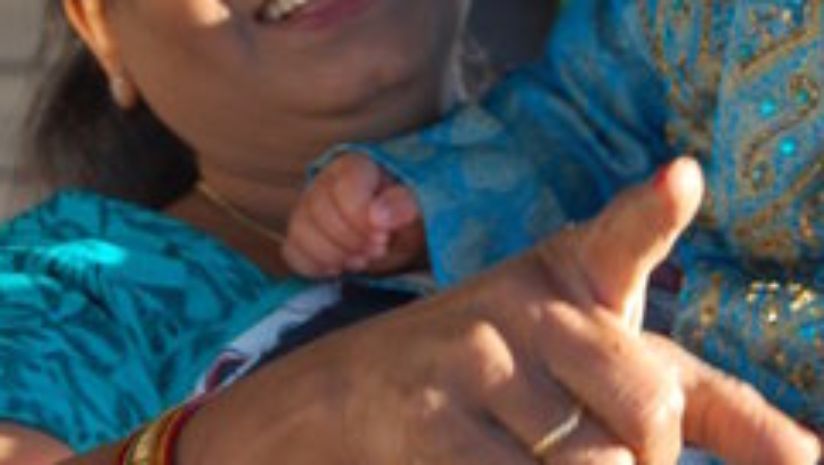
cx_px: 550
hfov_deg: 11.5
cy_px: 164
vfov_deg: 6.5
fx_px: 4097
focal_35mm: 187
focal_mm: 45
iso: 200
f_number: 5.6
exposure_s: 1/125
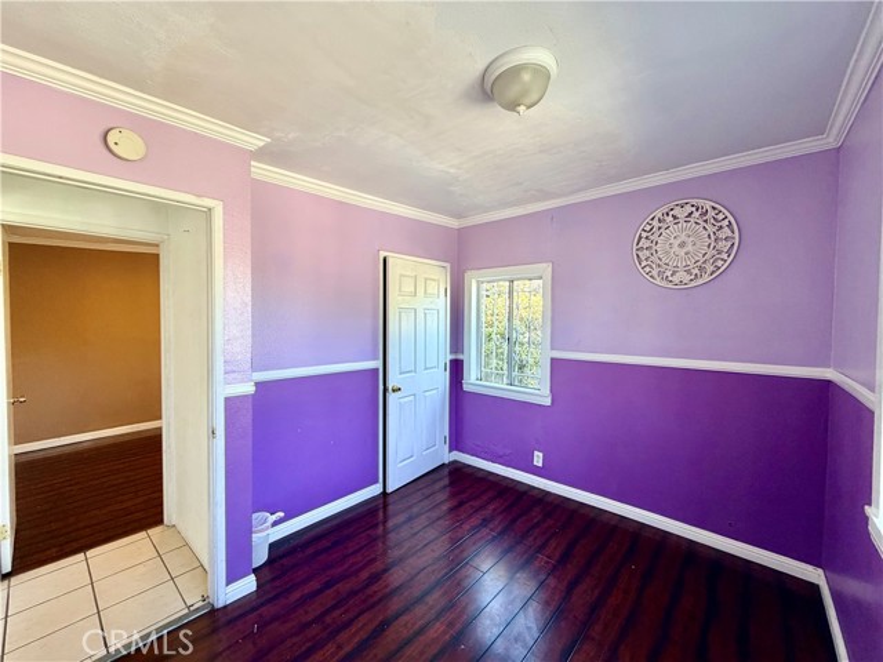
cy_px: 331
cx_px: 442
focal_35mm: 14
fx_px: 357
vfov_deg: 85.7
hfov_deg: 102.1
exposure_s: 1/121
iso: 250
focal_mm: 2.22
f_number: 2.2
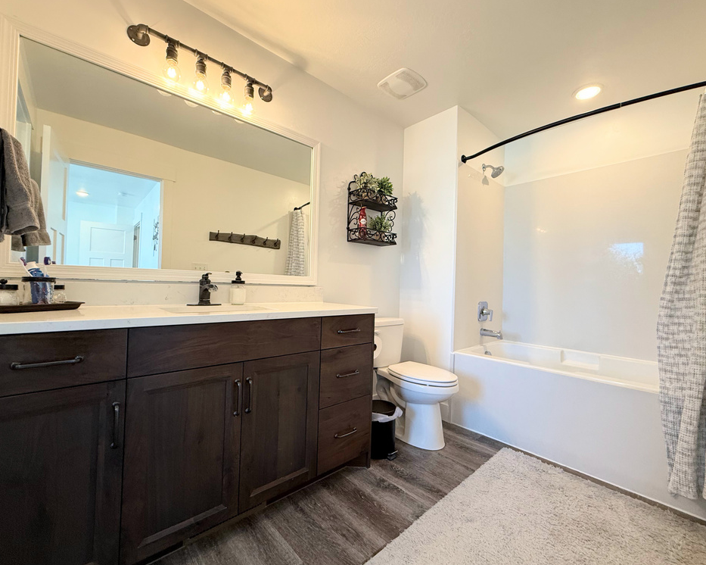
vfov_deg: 84.0
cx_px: 357
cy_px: 282
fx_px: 313
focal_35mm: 15
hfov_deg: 96.8
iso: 200
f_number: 2.2
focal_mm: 2.22
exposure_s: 1/120
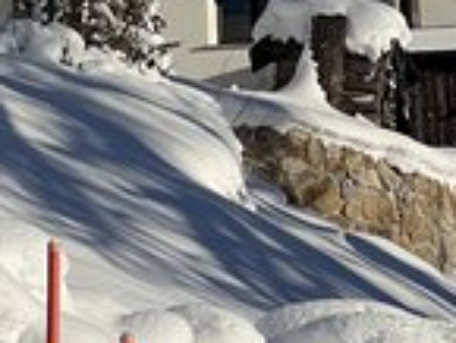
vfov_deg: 4.5
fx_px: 4285
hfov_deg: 6.1
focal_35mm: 325
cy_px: -351
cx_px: 31
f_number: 2.8
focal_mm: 9
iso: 32
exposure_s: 1/1193
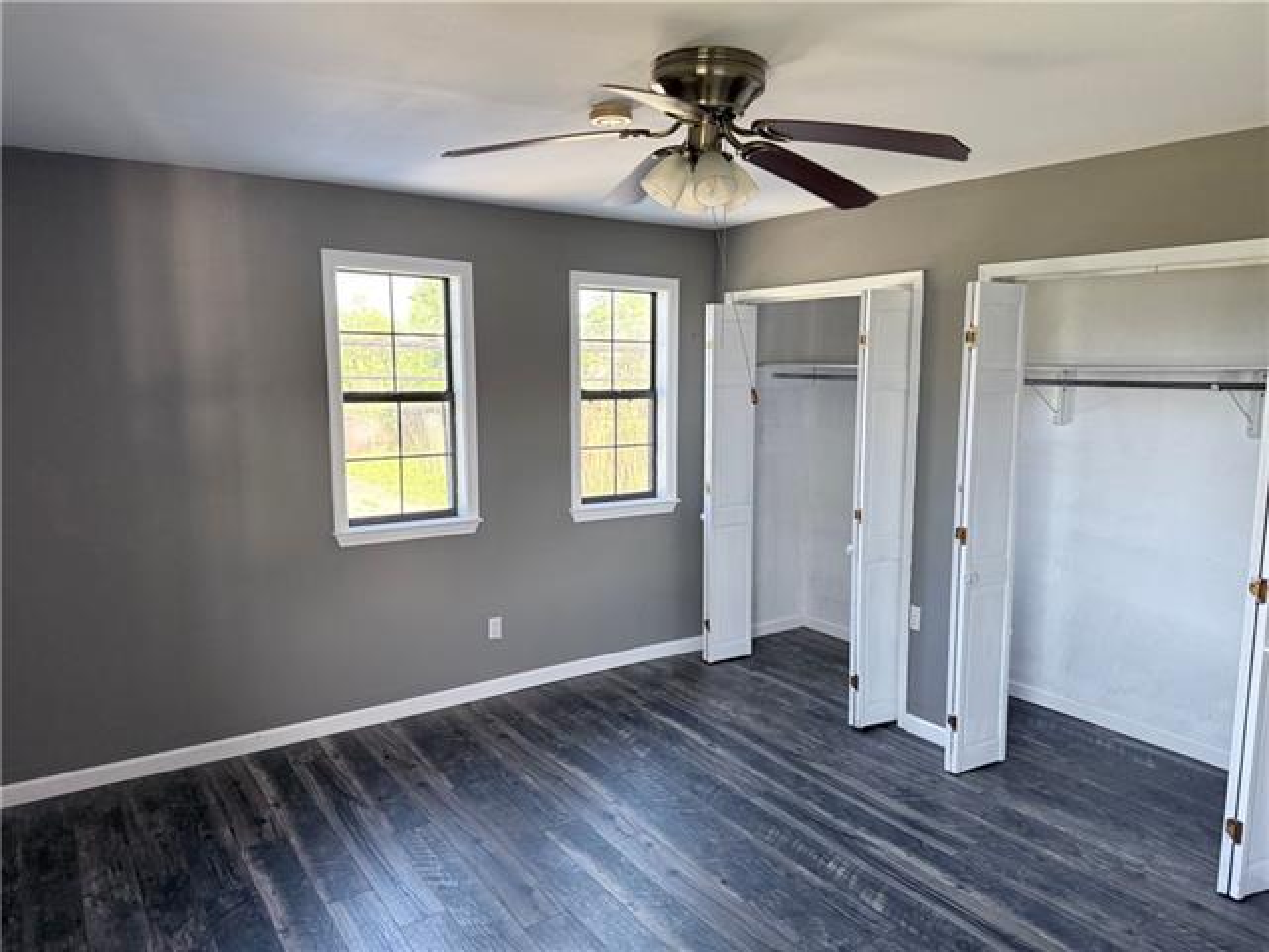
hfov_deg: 71.6
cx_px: 634
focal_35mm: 24
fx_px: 880
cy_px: 476
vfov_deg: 56.8
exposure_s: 1/121
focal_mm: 6.76
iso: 160
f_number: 1.78
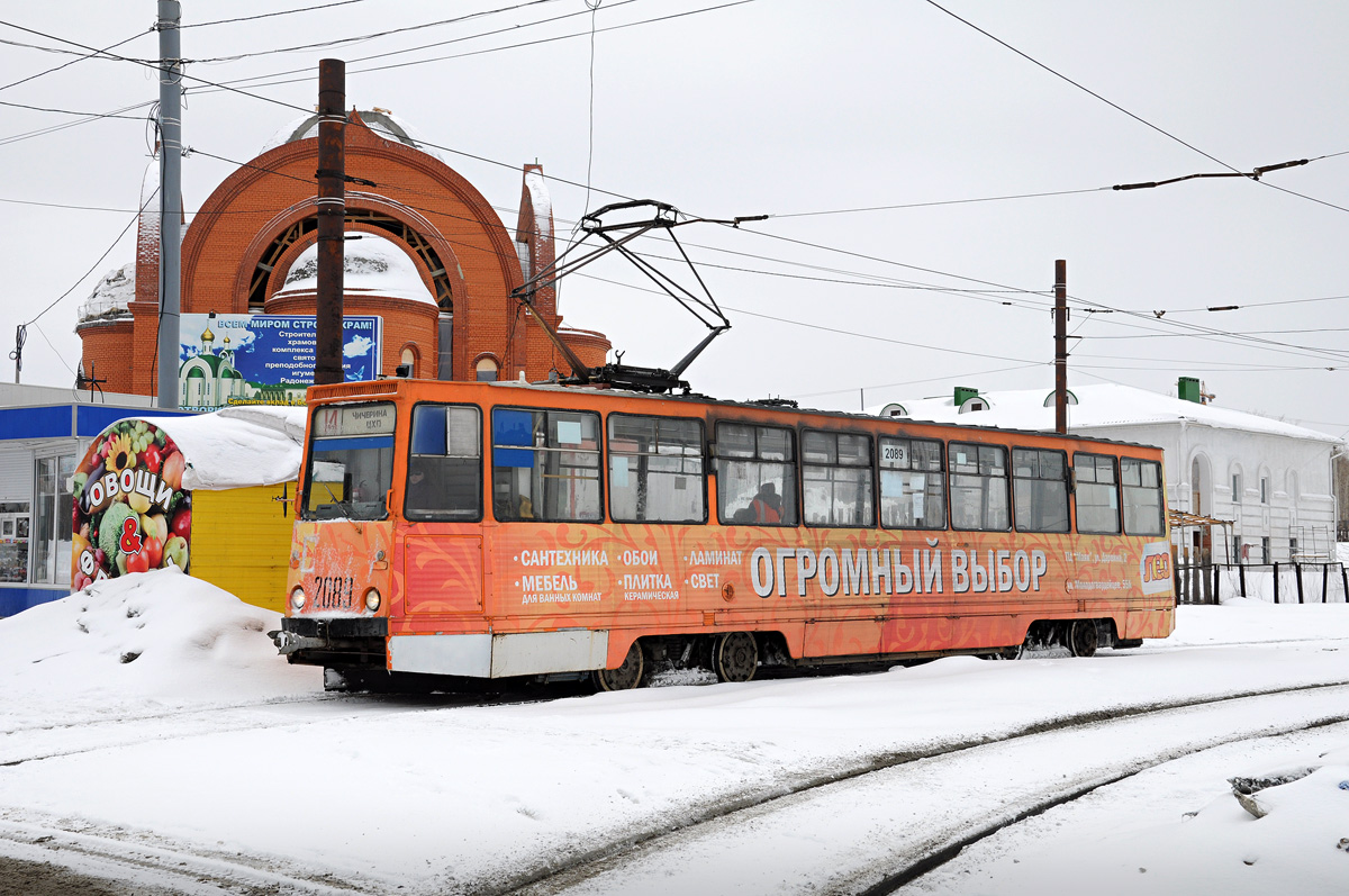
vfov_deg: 26.4
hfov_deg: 38.9
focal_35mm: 51
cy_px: 448
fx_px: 1909
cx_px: 674
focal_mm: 34
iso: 250
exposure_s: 1/400
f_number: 10
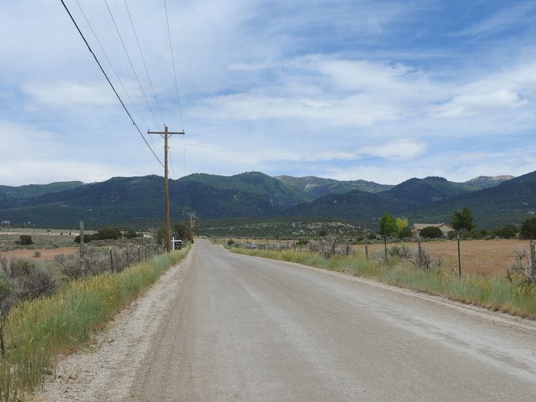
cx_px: 354
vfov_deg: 27.5
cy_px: 222
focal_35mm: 53
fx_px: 821
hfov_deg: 35.8
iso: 100
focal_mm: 7.2
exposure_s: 1/2000
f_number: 3.8
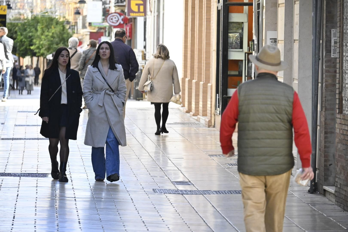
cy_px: 116
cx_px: 174
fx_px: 2683
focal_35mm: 278
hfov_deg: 7.4
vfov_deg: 5.0
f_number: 6.3
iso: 1600
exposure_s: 1/400
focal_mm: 185
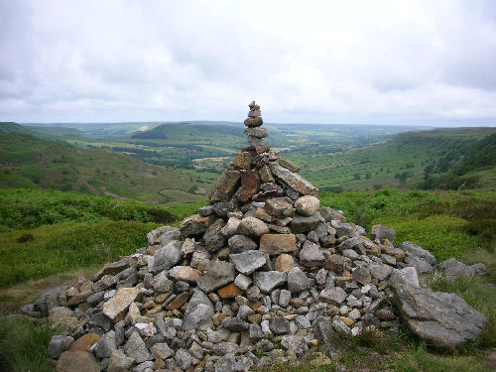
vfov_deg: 40.7
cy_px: 186
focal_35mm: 35
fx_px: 502
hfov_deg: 52.6
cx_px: 248
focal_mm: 5.8
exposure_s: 1/48.8
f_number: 8.5
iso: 50
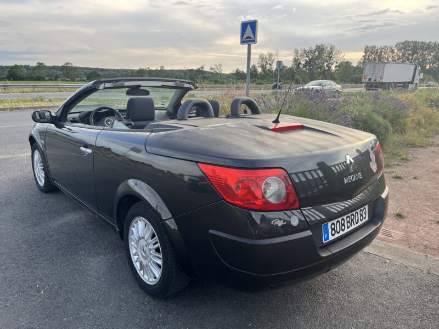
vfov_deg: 53.1
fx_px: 330
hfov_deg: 67.3
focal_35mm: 26
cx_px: 220
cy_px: 164
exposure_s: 1/457
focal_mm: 5.1
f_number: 1.6
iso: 50
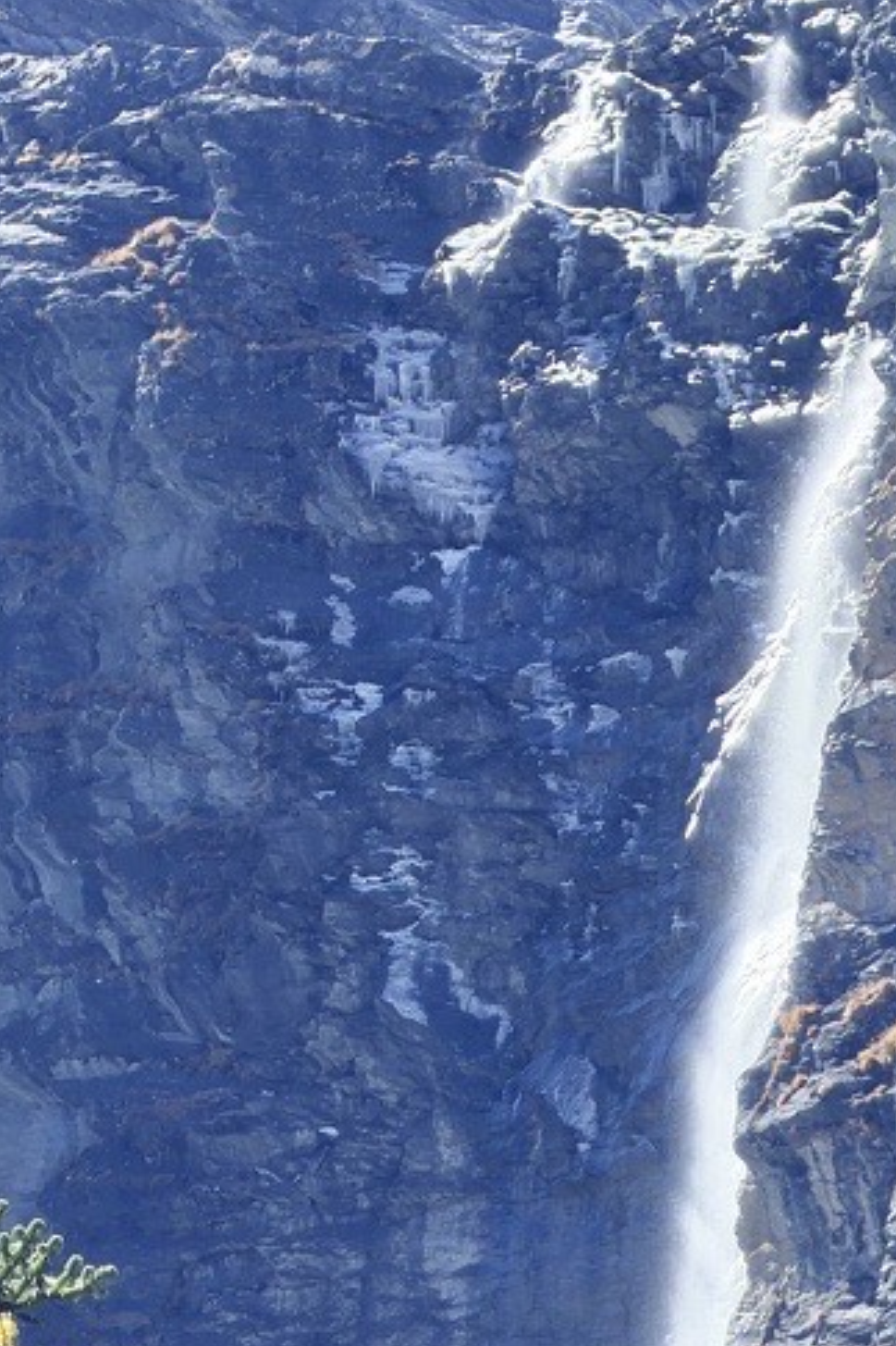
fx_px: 16400
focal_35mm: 439
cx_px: 594
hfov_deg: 3.1
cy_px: 1052
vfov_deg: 4.7
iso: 50
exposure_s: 1/407
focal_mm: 16.89
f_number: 2.8
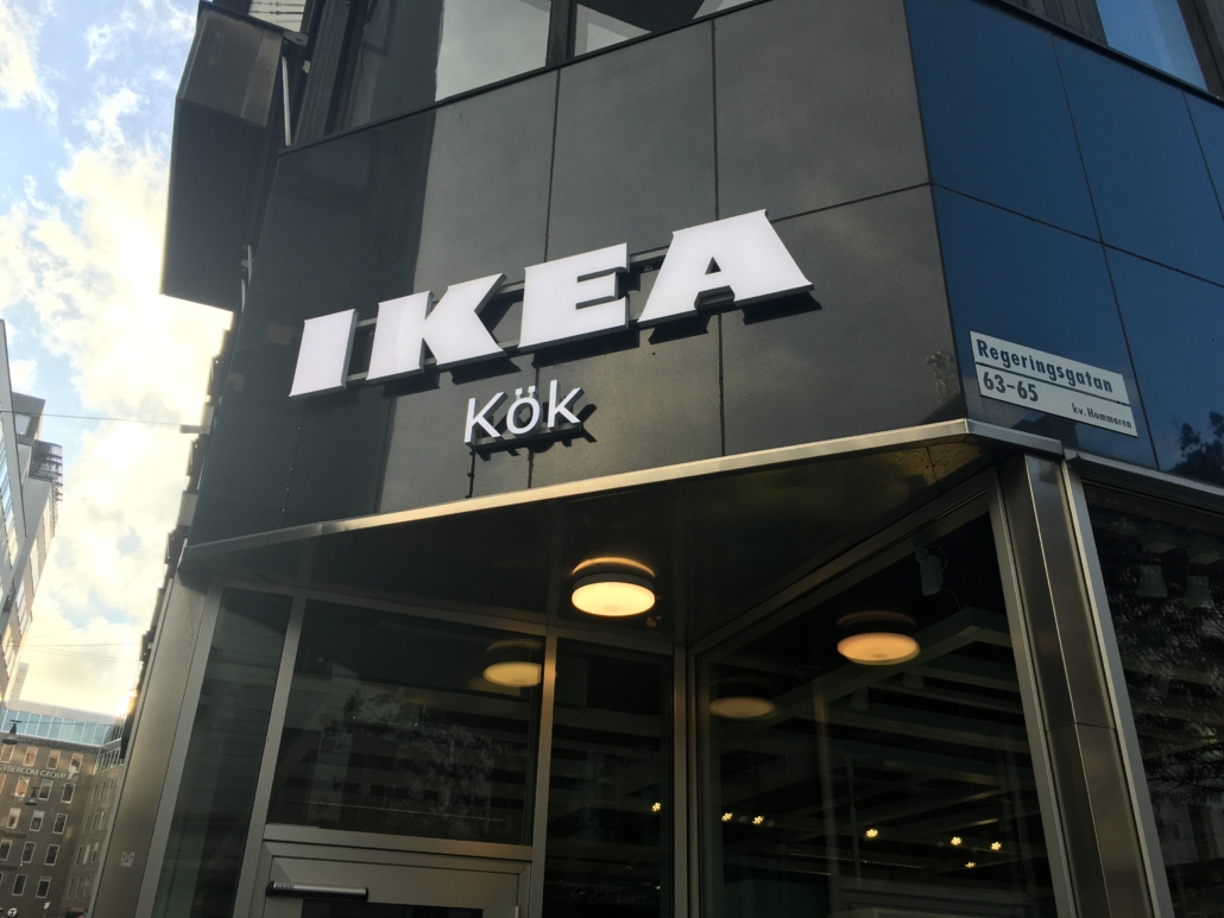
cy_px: 459
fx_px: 1026
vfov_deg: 48.2
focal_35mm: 29
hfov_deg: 61.6
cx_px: 612
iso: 25
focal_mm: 4.15
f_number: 2.2
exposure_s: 1/232
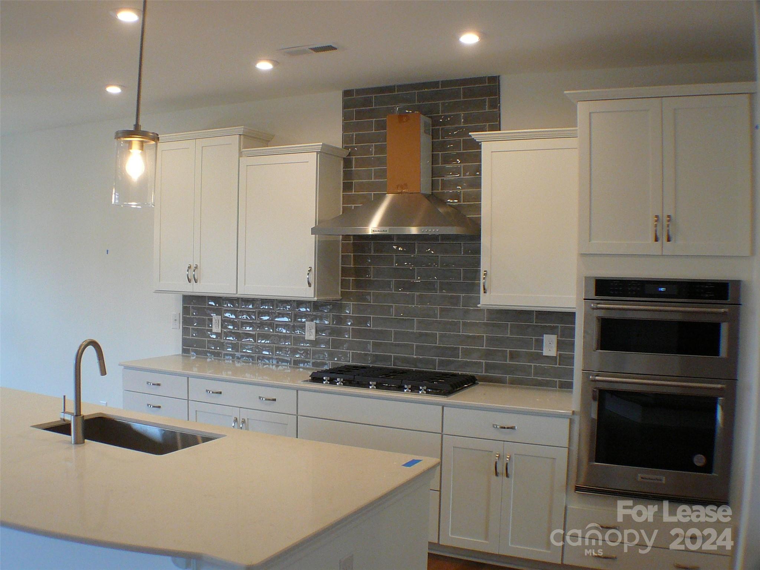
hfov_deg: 40.4
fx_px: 1032
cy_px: 285
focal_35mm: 47
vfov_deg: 30.9
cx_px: 380
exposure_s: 1/60
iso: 200
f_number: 3.3
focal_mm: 7
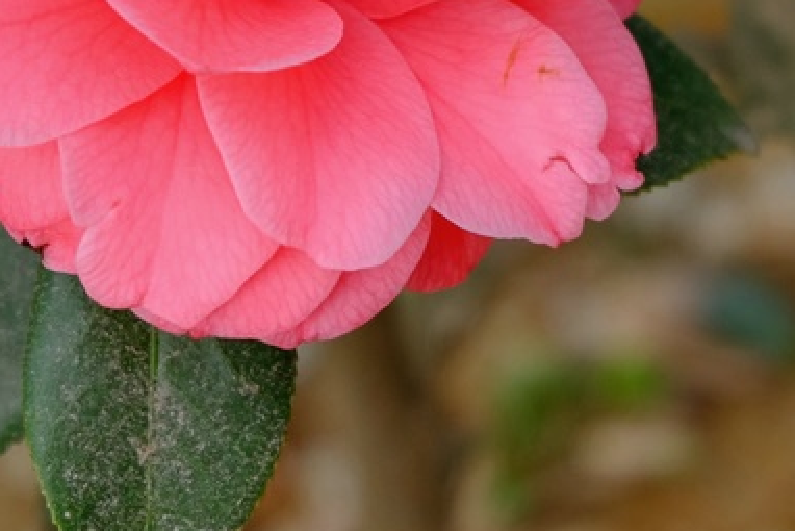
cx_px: 379
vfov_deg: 6.8
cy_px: -109
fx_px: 4440
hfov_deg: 10.2
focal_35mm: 201
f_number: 5.6
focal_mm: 50
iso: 200
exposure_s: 1/160
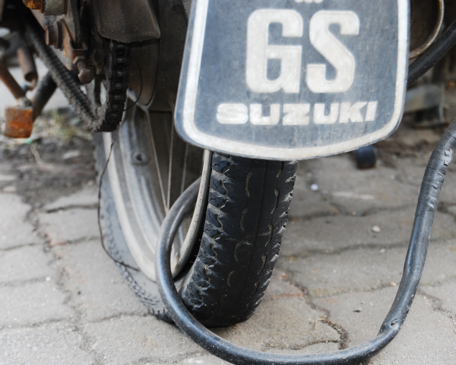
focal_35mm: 119
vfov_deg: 13.0
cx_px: 198
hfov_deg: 16.2
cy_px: 184
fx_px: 1606
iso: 200
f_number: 5.3
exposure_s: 1/15
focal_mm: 70
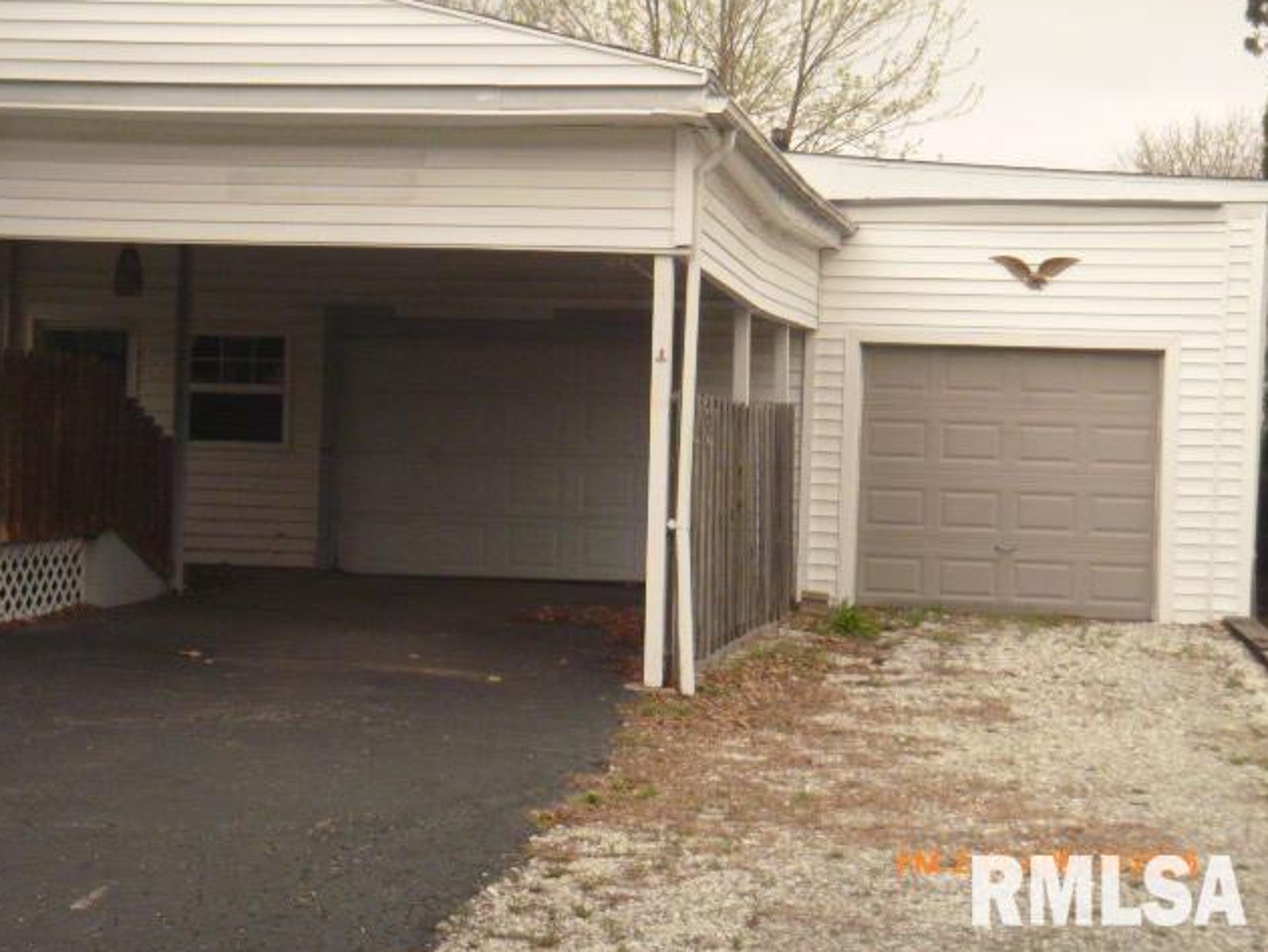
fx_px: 2455
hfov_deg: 29.0
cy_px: 475
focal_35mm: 67
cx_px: 634
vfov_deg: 21.9
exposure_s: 1/800
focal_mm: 11.9
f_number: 5.4
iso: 800
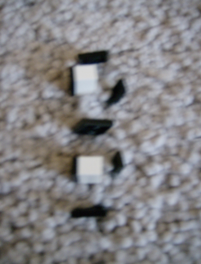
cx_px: 100
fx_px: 276
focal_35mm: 36
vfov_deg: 51.1
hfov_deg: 40.0
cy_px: 132
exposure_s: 1/7.47
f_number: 2.8
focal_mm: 6
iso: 200
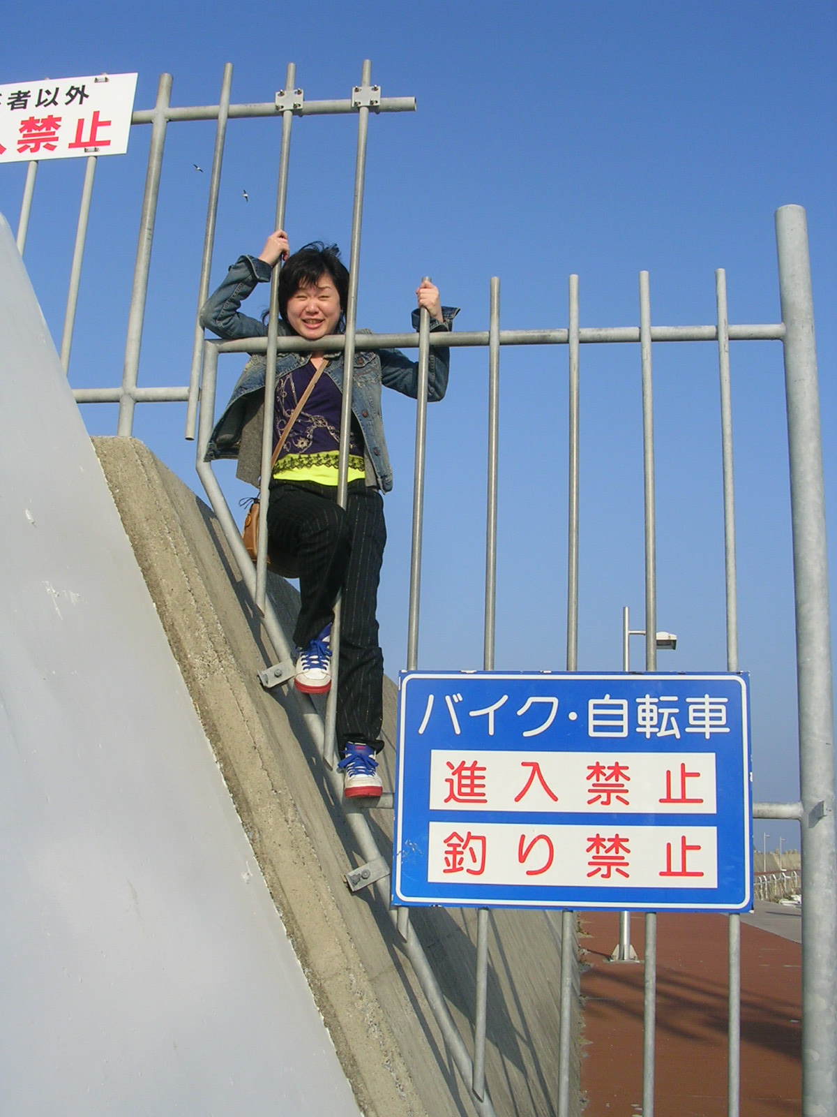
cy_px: 558
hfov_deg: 37.7
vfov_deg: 49.0
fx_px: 1225
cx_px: 418
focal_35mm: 38
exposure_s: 1/321
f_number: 5.6
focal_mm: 5.8
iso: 50
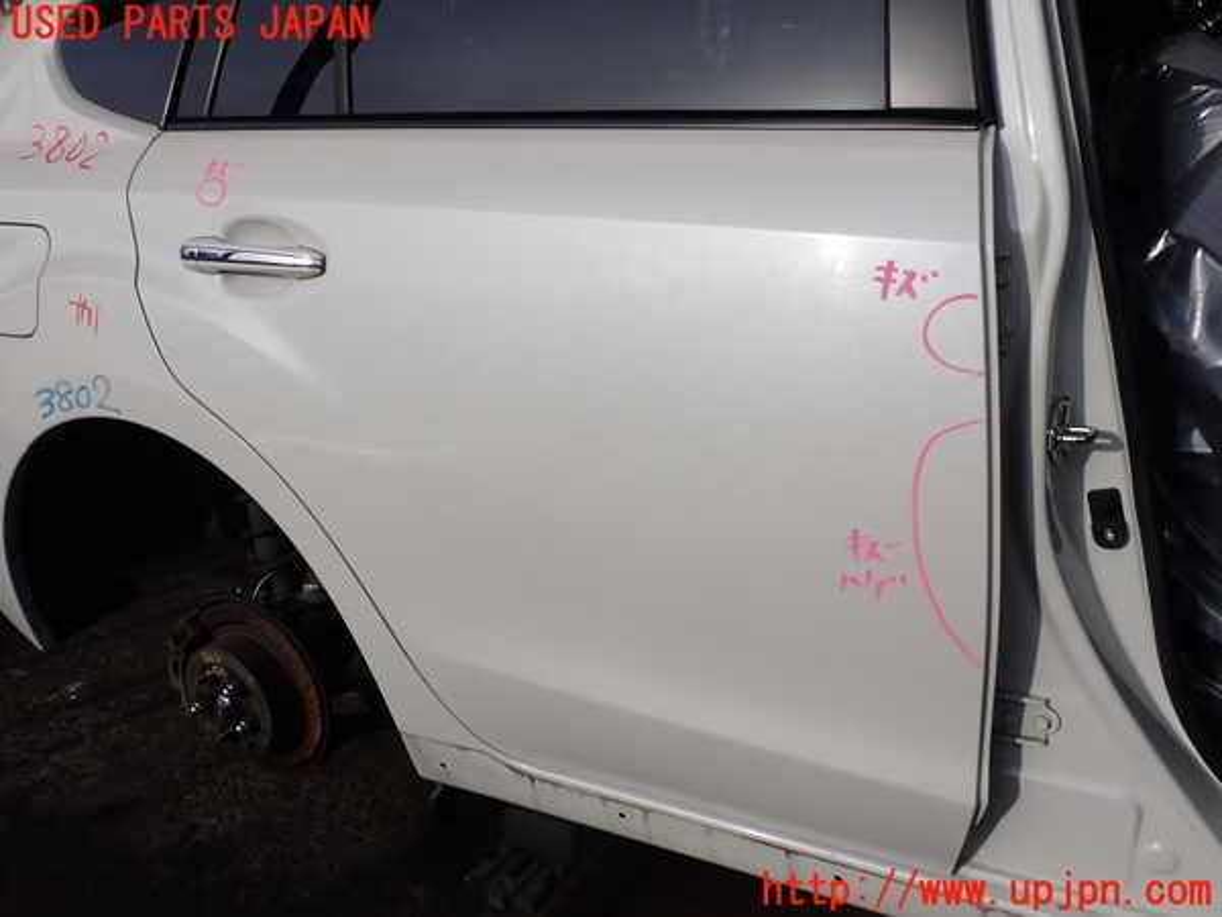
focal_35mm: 30
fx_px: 1059
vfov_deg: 46.8
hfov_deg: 60.0
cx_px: 611
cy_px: 458
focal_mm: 5.4
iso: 100
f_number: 9
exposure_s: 1/160
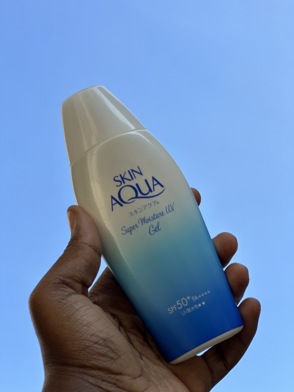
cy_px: 196
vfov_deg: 25.3
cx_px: 147
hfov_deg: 19.1
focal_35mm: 77
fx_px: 872
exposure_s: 1/266
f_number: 2.8
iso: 25
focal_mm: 9
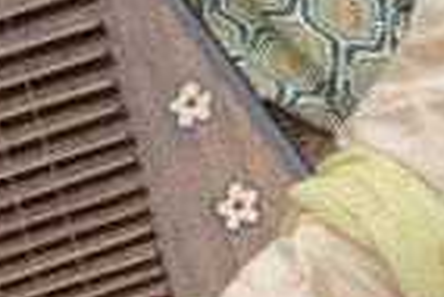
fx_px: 6395
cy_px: -416
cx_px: 791
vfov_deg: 2.6
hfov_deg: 3.9
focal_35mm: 518
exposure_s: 1/500
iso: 100
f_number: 2.8
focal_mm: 70
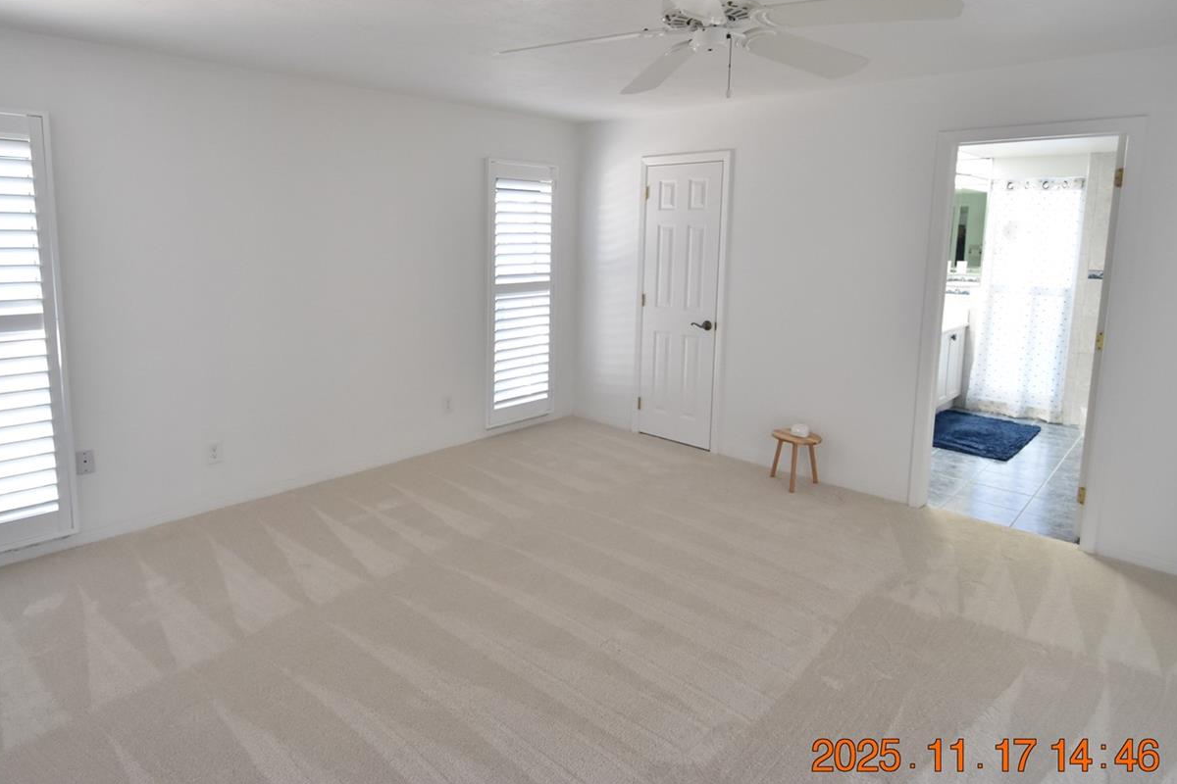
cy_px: 312
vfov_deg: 61.4
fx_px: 654
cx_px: 523
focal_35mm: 20
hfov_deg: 83.7
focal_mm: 10
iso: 800
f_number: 3.5
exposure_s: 1/60
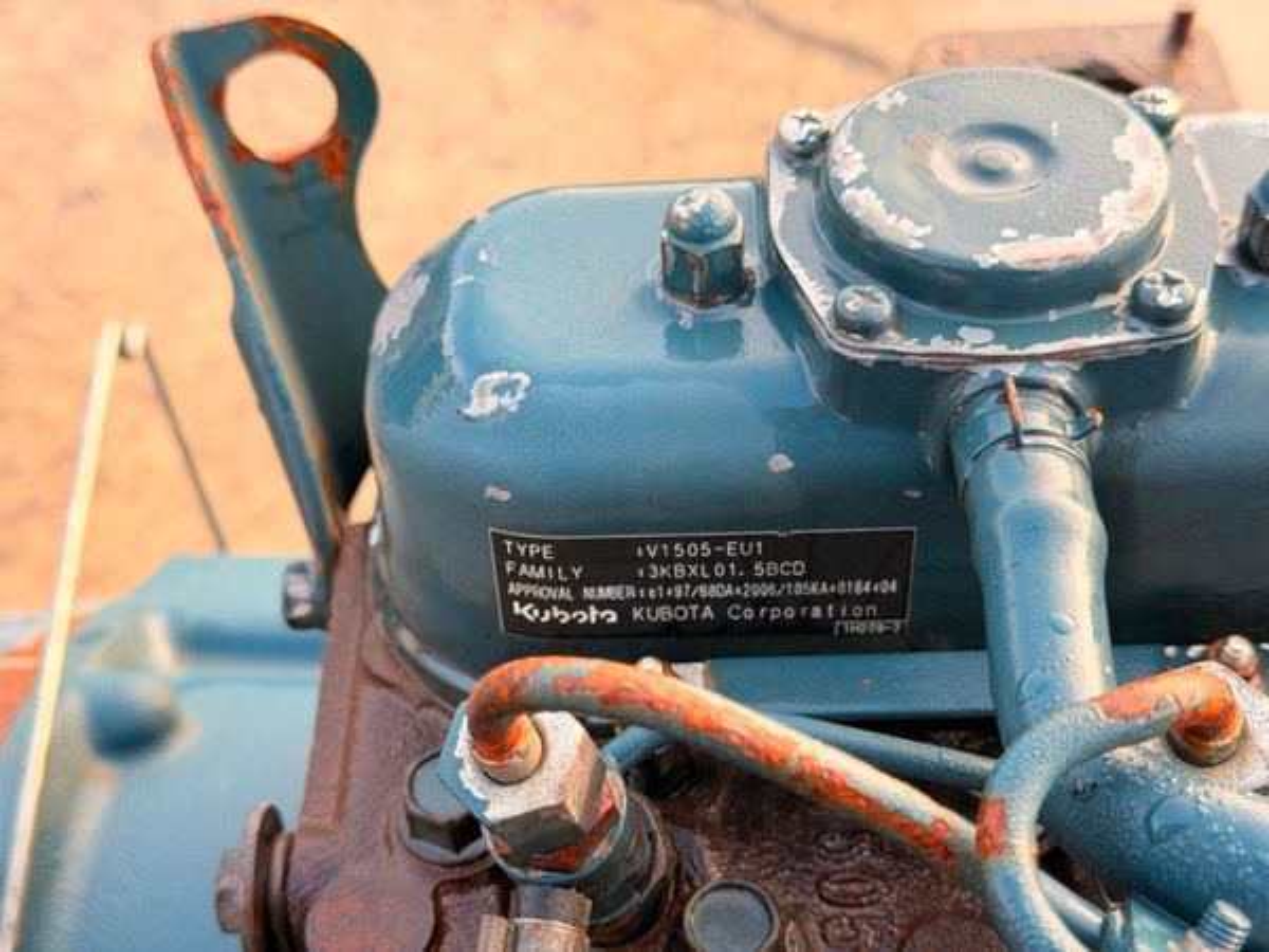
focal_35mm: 48
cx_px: 634
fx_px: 1760
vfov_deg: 30.3
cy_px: 476
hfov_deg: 39.7
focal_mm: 6.76
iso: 125
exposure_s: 1/107
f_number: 1.78
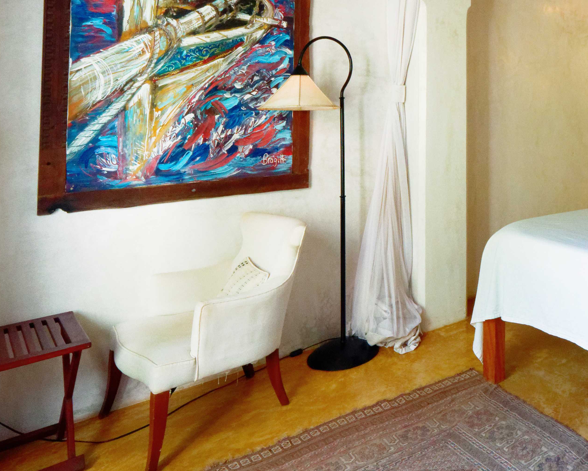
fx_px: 557
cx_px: 570
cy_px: 76
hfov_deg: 47.5
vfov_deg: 43.1
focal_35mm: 32
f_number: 7.1
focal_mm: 8
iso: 1000
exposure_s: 1/60
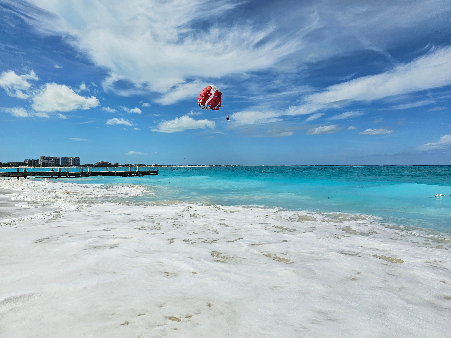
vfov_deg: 58.9
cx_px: 226
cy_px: 169
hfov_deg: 73.9
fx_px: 300
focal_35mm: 23
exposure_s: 1/3134
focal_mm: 6.3
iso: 10
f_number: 1.7
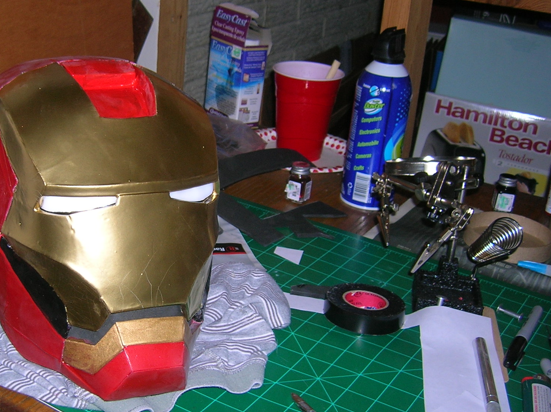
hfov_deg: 35.6
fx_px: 843
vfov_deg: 27.4
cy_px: 237
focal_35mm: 53
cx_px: 152
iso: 50
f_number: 2.9
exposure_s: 1/60.1
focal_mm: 5.7
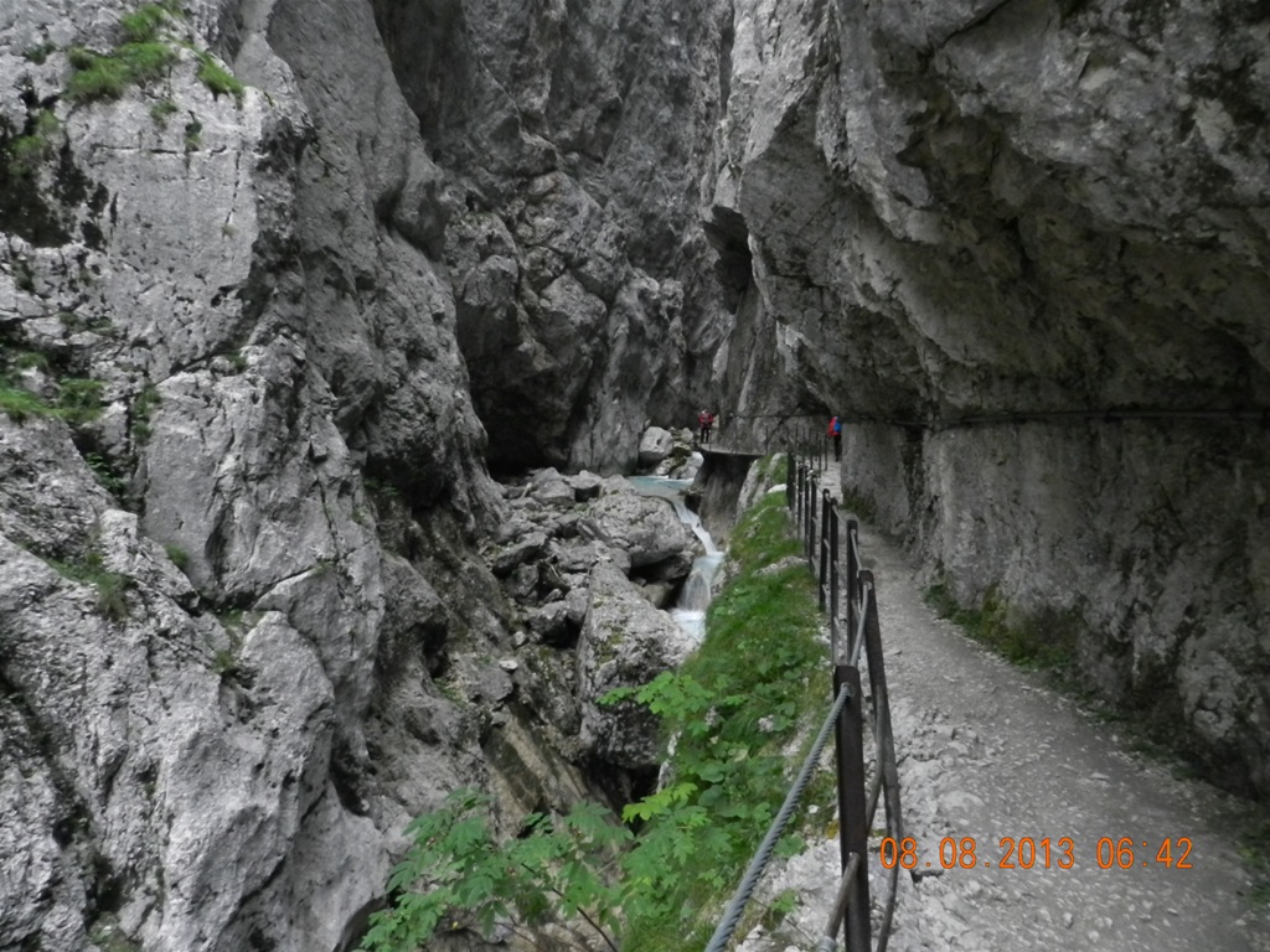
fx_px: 844
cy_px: 476
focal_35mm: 23
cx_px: 635
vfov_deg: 58.9
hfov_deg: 73.9
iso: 500
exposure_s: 1/15
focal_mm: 4
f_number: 3.4
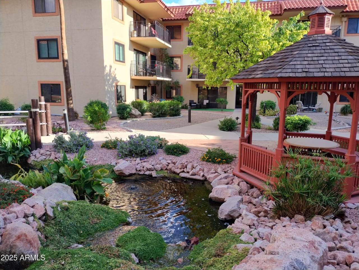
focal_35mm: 25
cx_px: 180
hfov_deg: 69.4
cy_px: 135
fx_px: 259
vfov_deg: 54.9
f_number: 1.7
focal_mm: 4.71
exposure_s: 1/1139
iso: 100
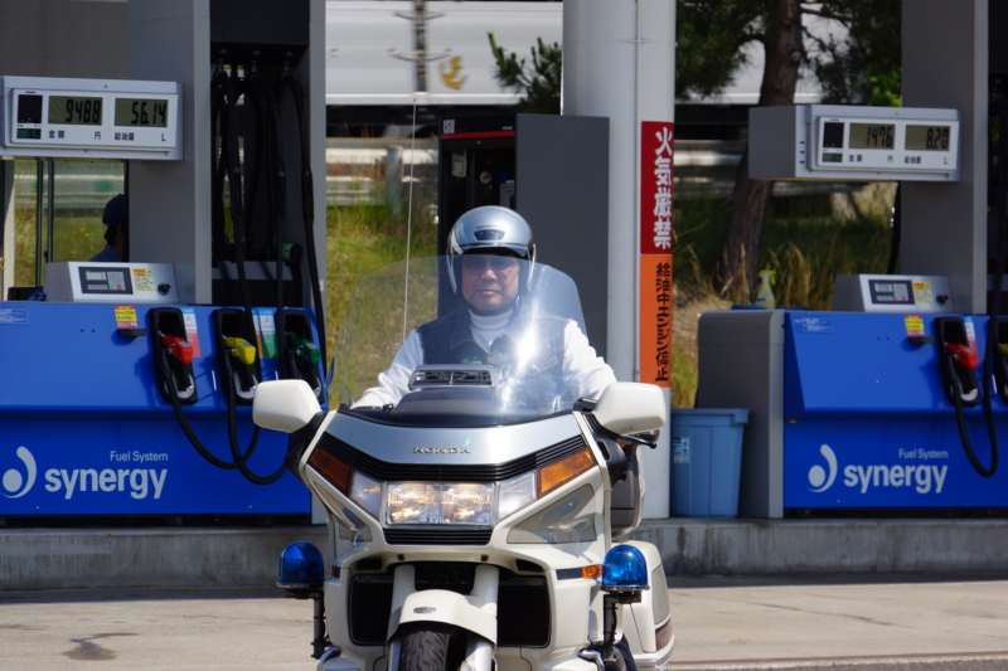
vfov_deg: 5.9
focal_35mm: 234
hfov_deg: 8.8
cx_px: 504
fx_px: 6550
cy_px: 336
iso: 100
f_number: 9
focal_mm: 156
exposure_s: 1/320
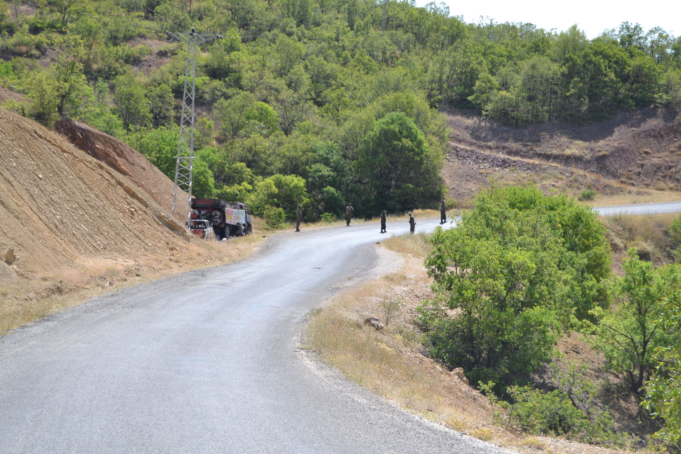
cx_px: 340
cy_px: 227
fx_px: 1561
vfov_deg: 16.6
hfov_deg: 24.6
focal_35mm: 82
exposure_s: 1/200
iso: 100
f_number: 7.1
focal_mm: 55
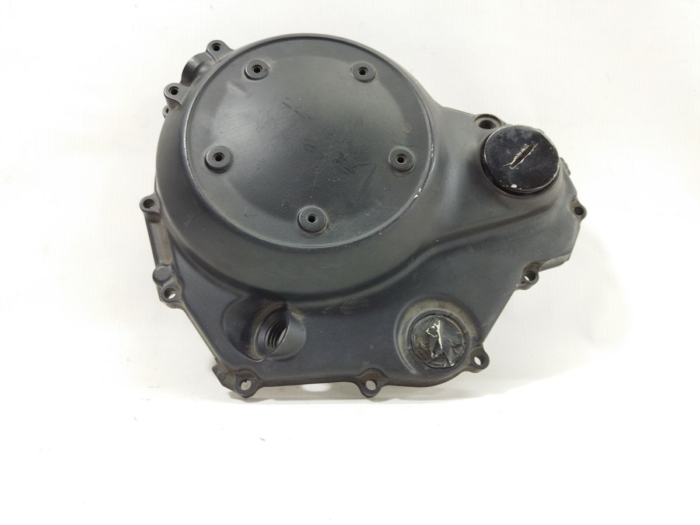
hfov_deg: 65.3
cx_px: 350
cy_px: 262
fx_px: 546
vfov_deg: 51.4
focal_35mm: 27
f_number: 1.79
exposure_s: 1/50
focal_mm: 4.71
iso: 126
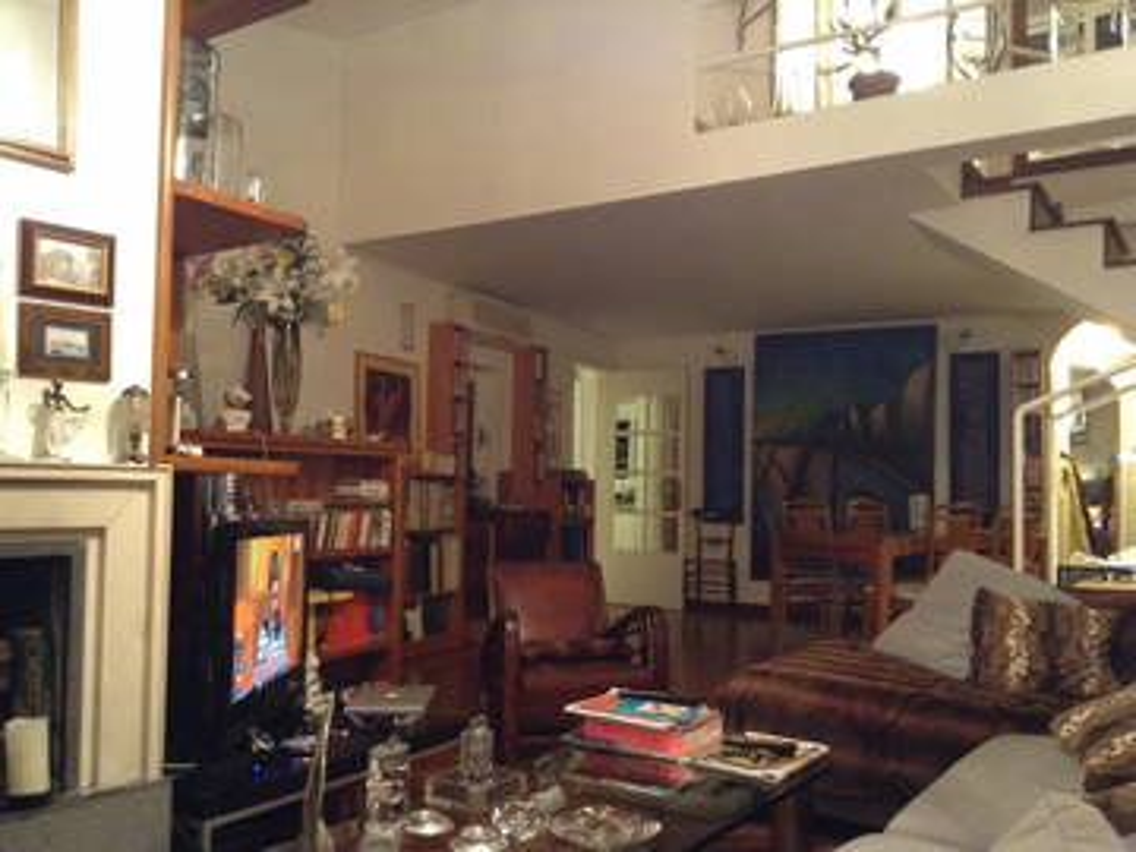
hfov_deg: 55.4
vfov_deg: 42.9
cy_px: 426
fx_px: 1083
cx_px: 568
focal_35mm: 33
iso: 400
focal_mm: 3.3
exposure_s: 1/15
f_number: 2.4
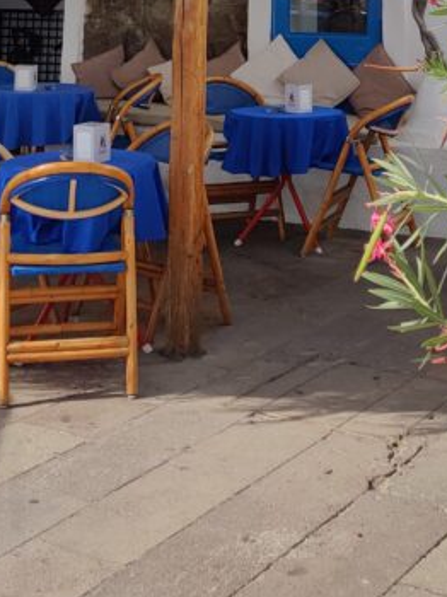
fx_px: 1362
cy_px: -206
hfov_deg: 18.6
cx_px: 278
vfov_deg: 21.9
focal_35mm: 79
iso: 125
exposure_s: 1/2363
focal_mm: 4.75
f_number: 1.65
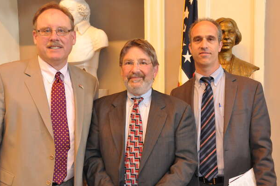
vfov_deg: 25.1
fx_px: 417
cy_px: 112
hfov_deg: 37.1
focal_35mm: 54
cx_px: 143
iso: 2000
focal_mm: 27
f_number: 5
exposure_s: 1/60
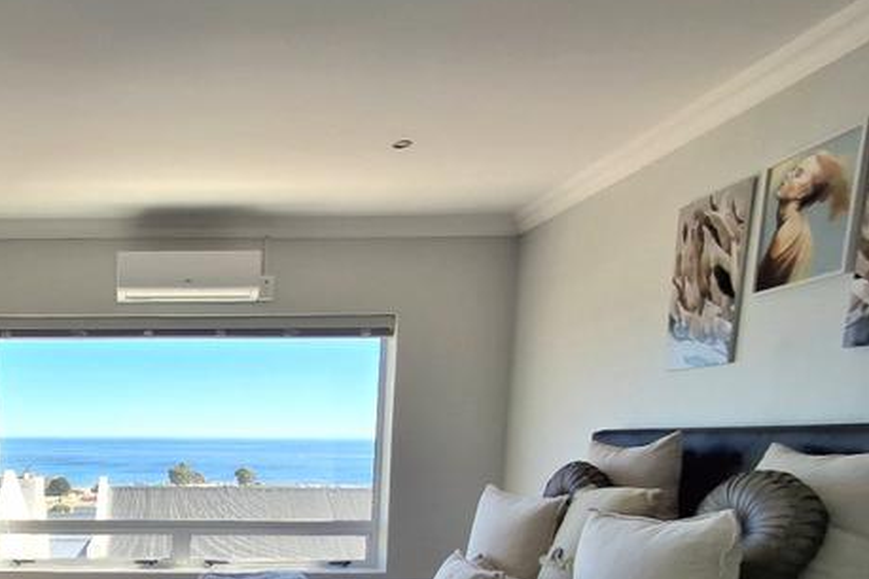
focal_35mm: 29
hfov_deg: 56.4
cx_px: 114
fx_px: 700
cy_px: 540
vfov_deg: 40.8
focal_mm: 1.64
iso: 40
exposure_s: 1/526
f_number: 2.2
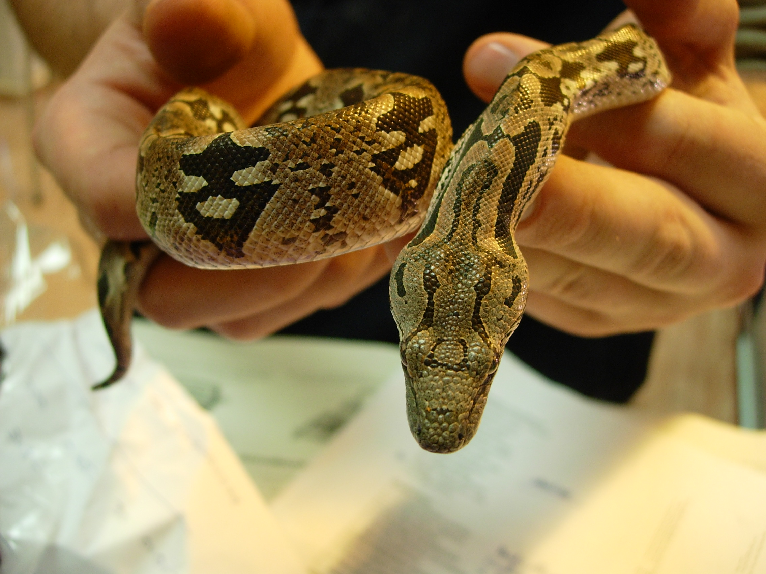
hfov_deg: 49.0
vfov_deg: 37.7
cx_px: 383
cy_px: 287
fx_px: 841
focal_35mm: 38
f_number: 2.8
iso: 79
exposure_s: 1/46.5
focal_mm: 7.8
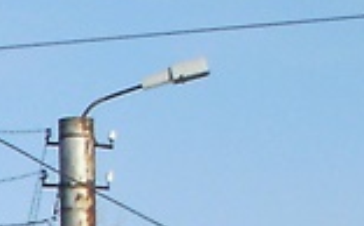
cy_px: 531
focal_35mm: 294
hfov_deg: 6.4
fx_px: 2912
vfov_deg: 4.4
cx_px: -782
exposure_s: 1/400
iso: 100
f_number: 5.6
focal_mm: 6.3
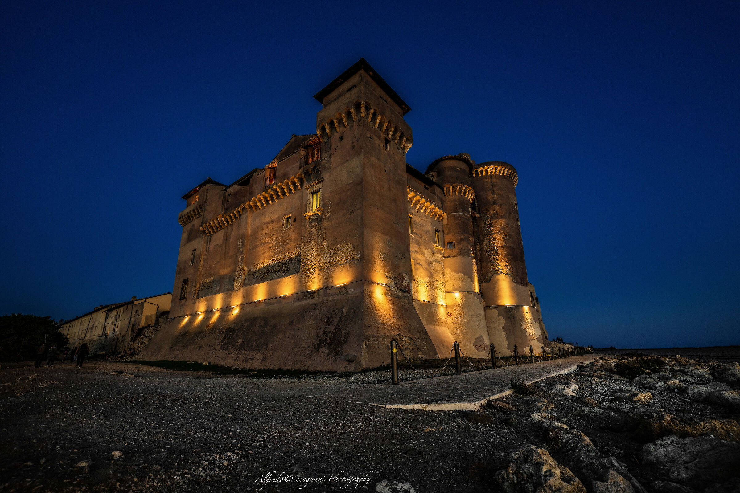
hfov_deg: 112.6
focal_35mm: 12
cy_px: 246
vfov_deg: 90.0
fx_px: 247
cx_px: 370
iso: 800
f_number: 2.8
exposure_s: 1/30
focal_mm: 12
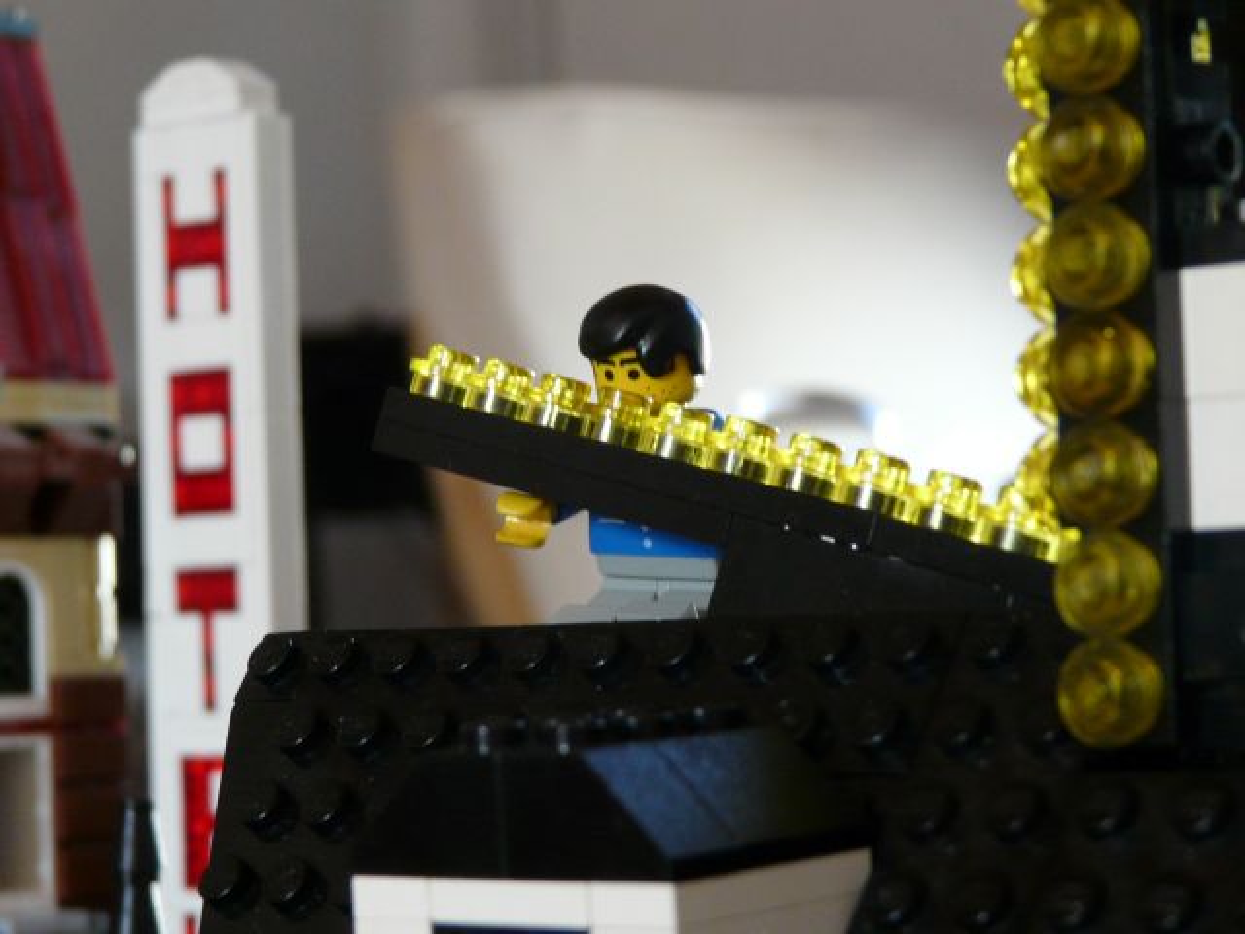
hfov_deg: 20.4
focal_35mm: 96
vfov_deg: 15.4
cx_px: 622
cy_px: 467
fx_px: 3453
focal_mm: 12.3
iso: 200
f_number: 3.2
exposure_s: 1/13
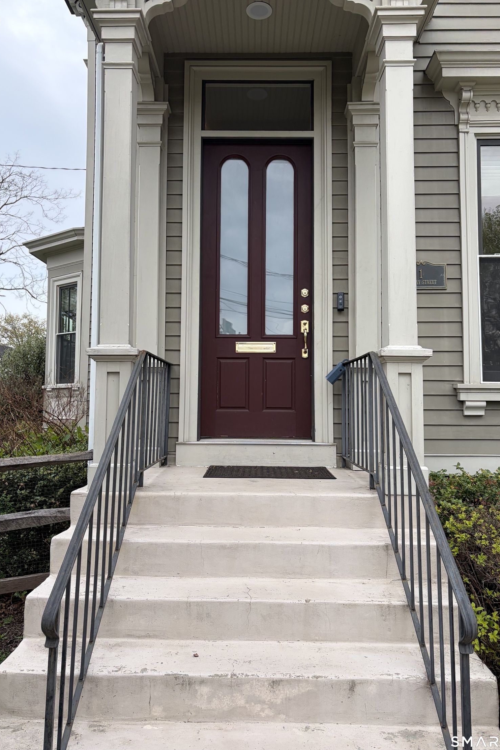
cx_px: 249
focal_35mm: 28
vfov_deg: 65.5
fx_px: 583
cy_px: 366
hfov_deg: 46.4
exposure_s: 1/1117
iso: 50
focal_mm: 5.96
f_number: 1.6
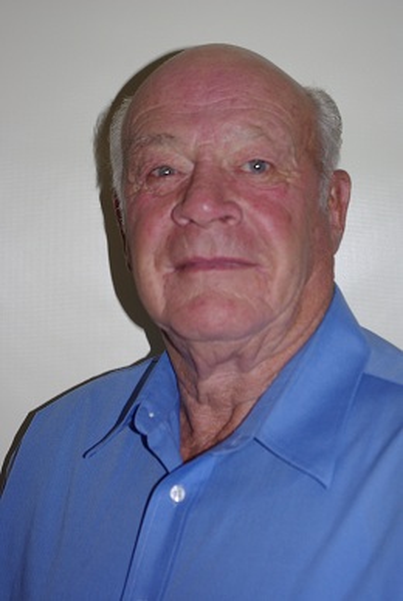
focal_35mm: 67
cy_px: 300
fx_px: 1121
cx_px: 202
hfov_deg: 20.4
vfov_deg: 30.0
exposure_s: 1/60
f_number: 4.5
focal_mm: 45
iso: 400
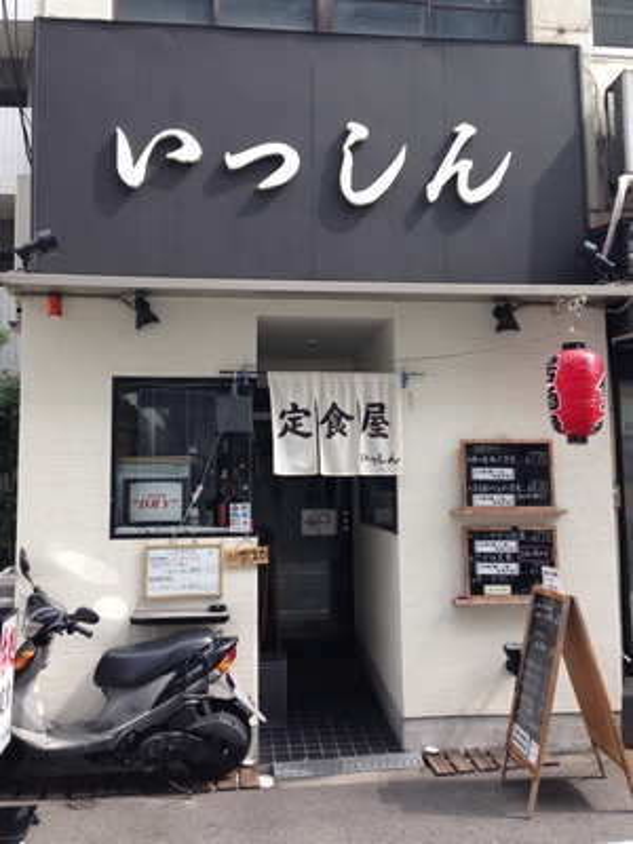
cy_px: 422
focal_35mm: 33
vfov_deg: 55.4
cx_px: 316
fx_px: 805
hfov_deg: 42.9
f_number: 2.4
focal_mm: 4.12
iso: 50
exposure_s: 1/387
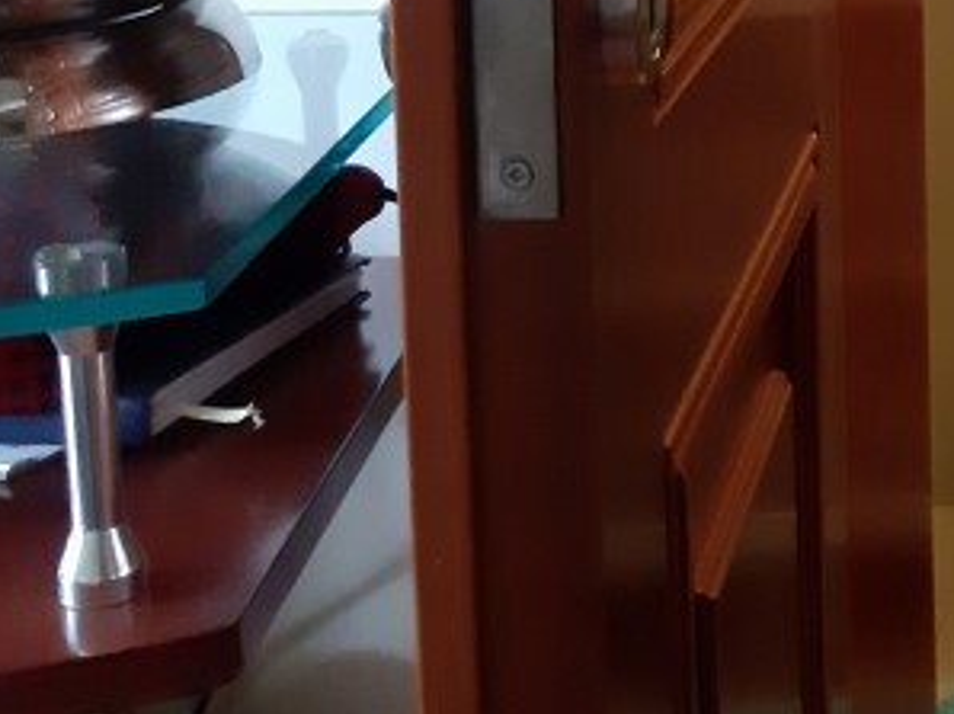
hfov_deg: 20.0
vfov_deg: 15.9
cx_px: 1345
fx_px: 2396
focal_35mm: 87
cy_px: -282
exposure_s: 1/25
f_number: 1.7
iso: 500
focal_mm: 3.93
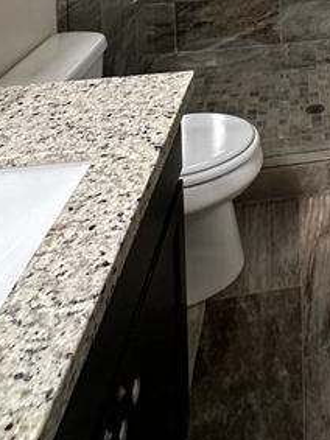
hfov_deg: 32.9
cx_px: 364
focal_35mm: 38
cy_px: -149
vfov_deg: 33.5
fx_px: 483
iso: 320
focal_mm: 2.22
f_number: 2.2
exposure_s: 1/120
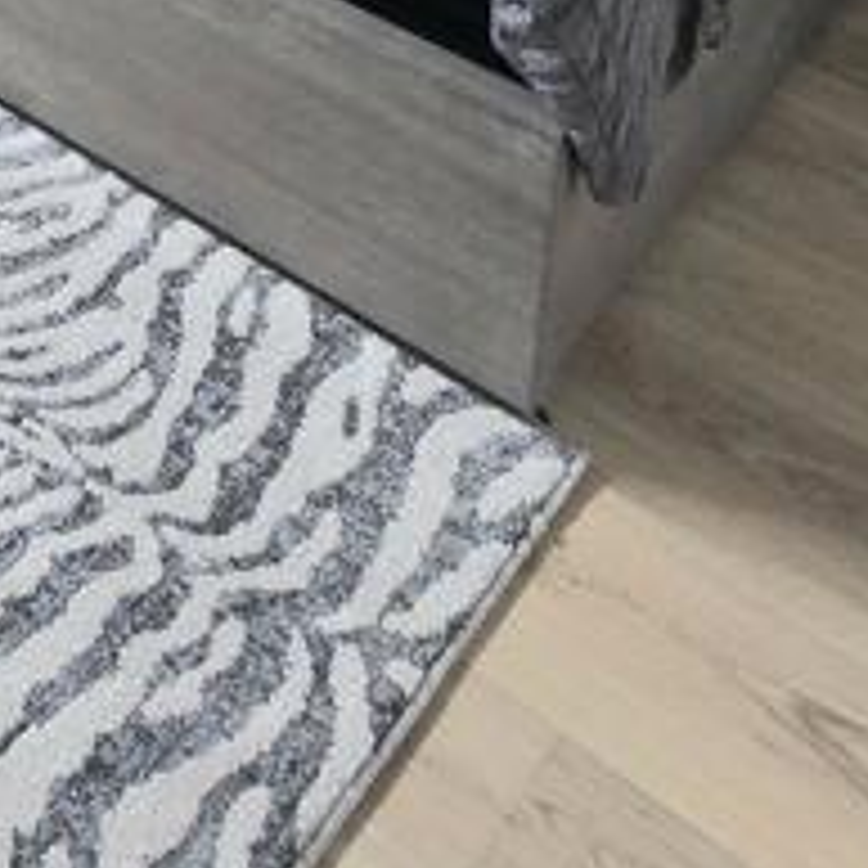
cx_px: -594
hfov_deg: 21.3
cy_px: -841
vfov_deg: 18.7
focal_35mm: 61
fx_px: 1731
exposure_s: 1/60.2
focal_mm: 2.2
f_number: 2.2
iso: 50
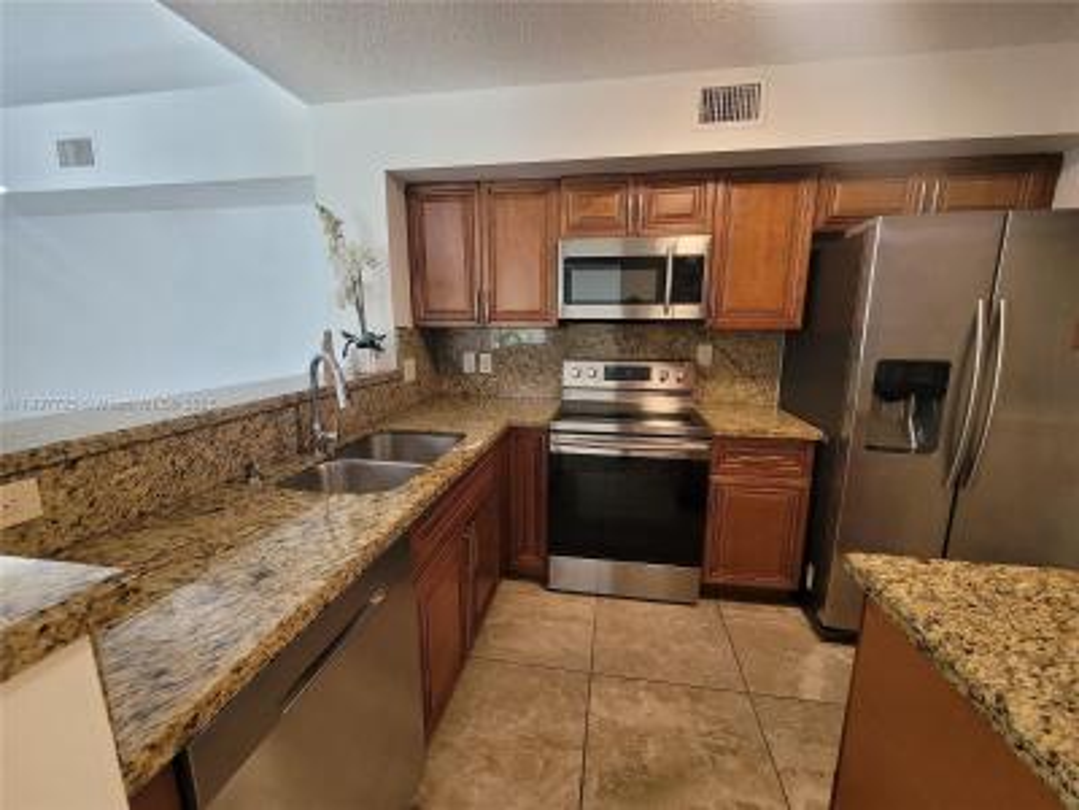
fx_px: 405
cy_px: 405
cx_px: 540
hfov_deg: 106.2
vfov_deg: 89.9
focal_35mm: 13
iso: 250
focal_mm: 2.2
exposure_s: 1/60
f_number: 2.2
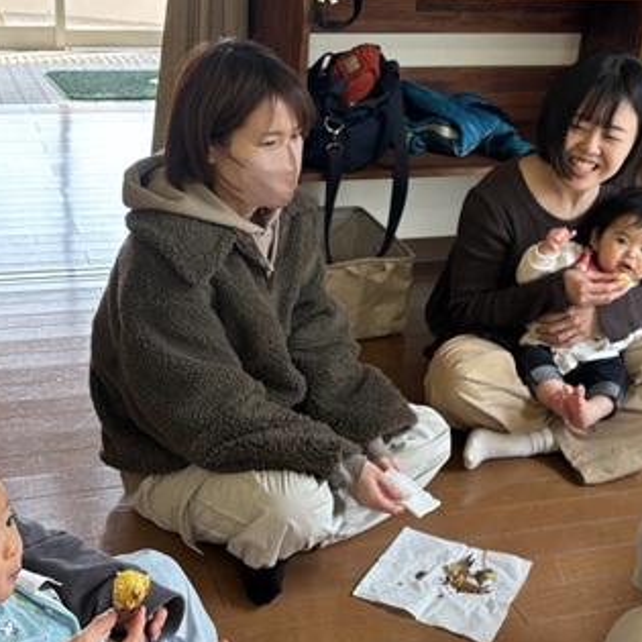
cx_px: 298
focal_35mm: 51
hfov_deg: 33.4
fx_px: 1070
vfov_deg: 33.3
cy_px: 366
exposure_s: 1/120
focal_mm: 5.96
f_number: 1.6
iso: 80
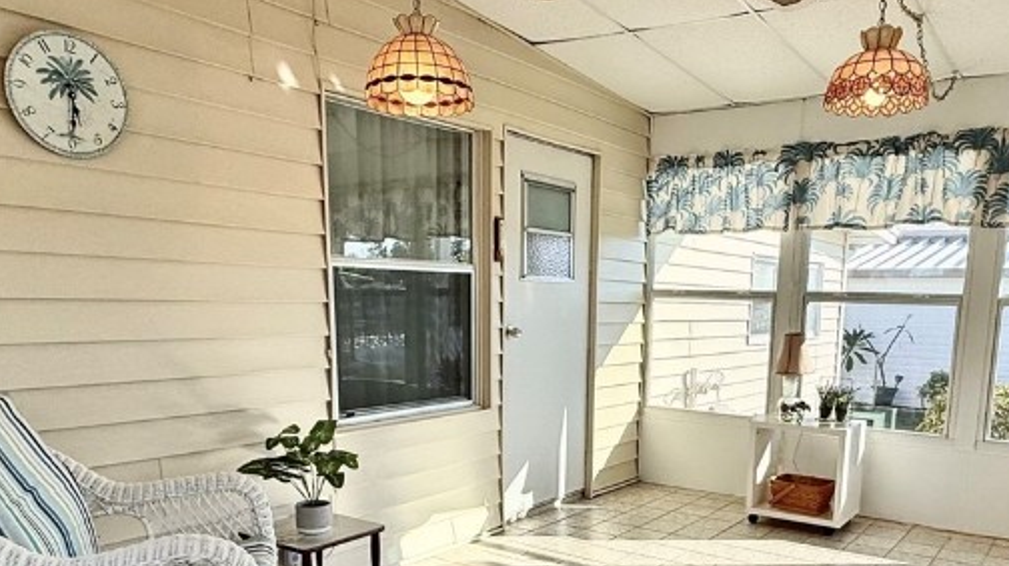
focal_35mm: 31
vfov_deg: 36.6
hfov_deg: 62.2
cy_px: 442
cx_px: 591
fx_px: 829
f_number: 2.2
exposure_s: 1/564
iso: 64
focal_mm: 2.22
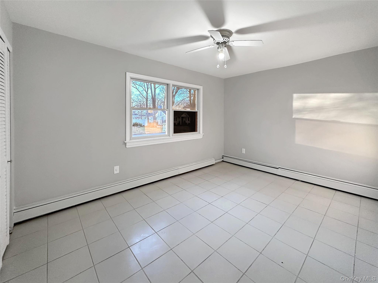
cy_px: 142
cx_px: 189
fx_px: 153
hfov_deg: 102.1
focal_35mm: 14
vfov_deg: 85.7
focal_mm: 2.22
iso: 200
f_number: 2.2
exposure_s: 1/99
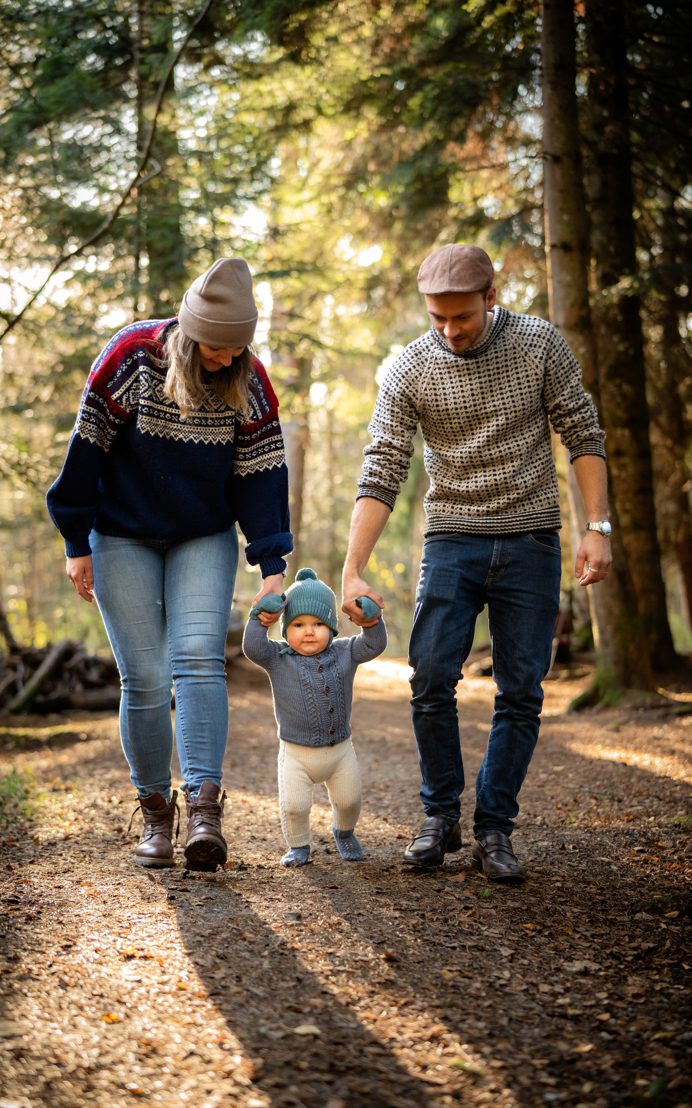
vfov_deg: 39.6
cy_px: 554
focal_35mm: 51
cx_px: 339
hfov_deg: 25.3
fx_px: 1539
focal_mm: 50
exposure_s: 1/640
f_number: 1.8
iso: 2000
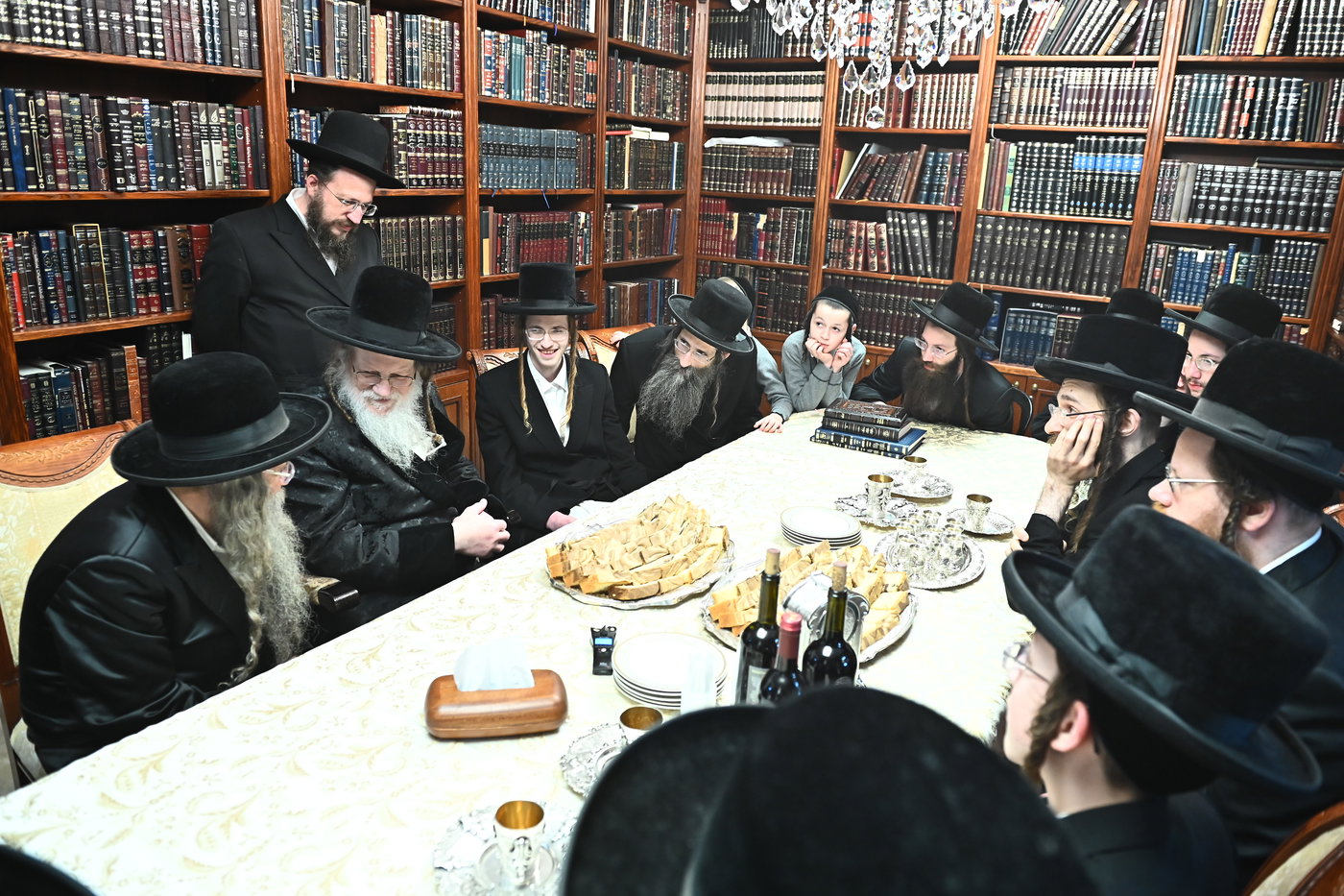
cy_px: 448
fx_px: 896
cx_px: 672
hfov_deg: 73.8
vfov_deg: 53.1
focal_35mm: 24
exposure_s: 1/160
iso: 2500
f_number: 3.5
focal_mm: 24
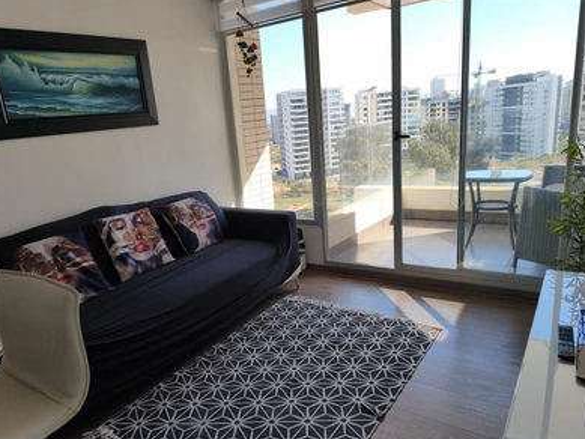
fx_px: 440
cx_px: 275
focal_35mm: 26
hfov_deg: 67.2
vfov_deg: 53.0
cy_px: 242
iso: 50
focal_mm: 6.45
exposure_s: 1/683
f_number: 1.62
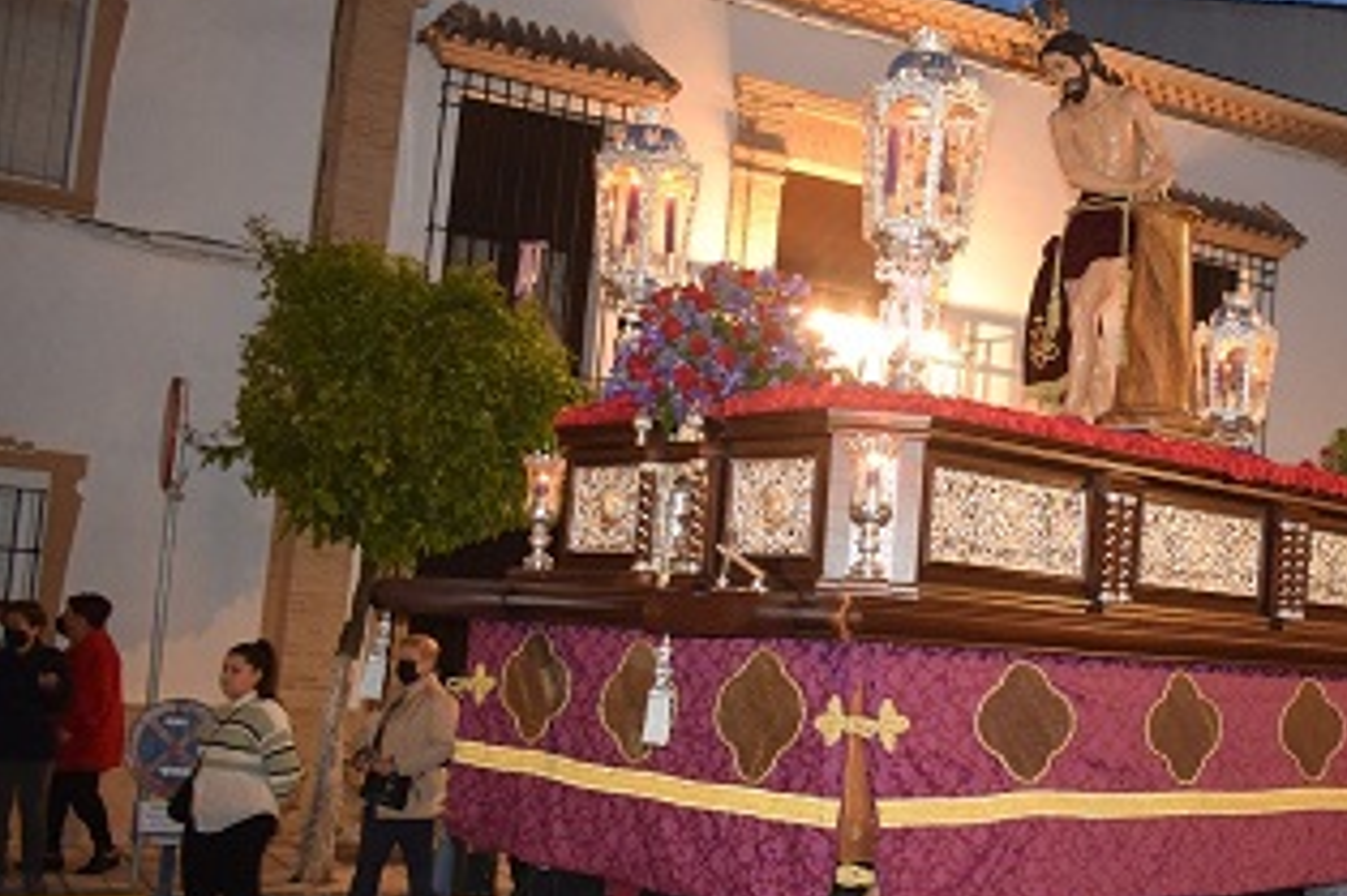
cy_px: 523
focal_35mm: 49
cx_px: 1027
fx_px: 1832
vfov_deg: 27.5
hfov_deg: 39.2
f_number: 3.5
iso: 3200
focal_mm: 20
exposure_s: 1/50
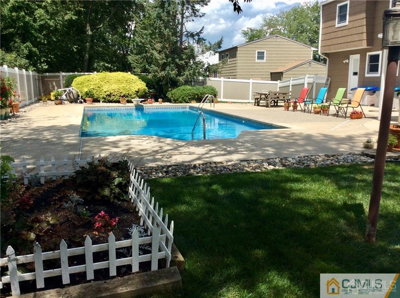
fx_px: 369
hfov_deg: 56.9
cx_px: 200
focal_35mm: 32
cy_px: 149
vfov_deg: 44.0
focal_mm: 3.3
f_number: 2.4
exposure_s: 1/1362
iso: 32
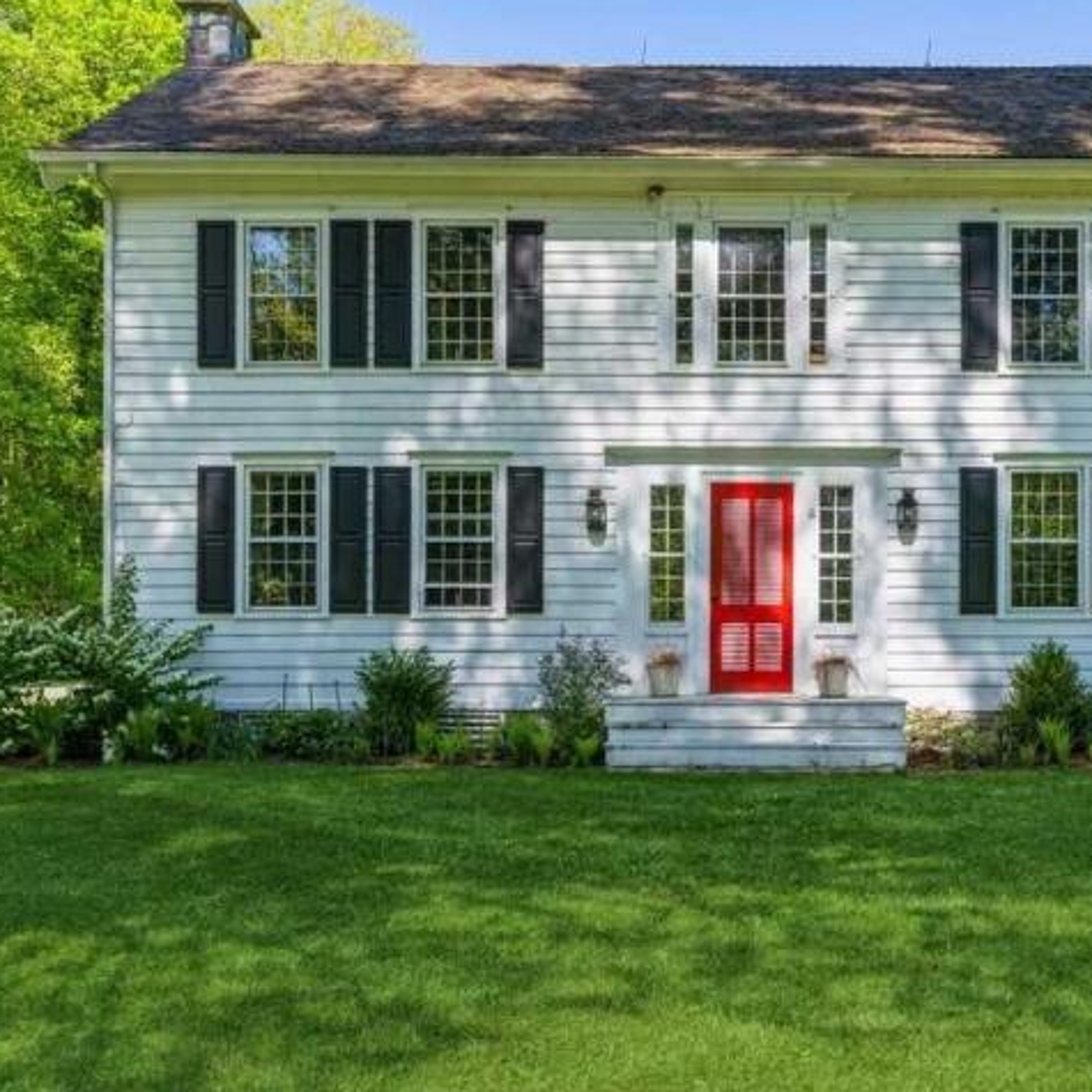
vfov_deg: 41.9
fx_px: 1428
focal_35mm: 40
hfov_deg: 41.2
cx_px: 740
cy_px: 546
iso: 200
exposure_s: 1/100
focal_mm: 31
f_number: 9
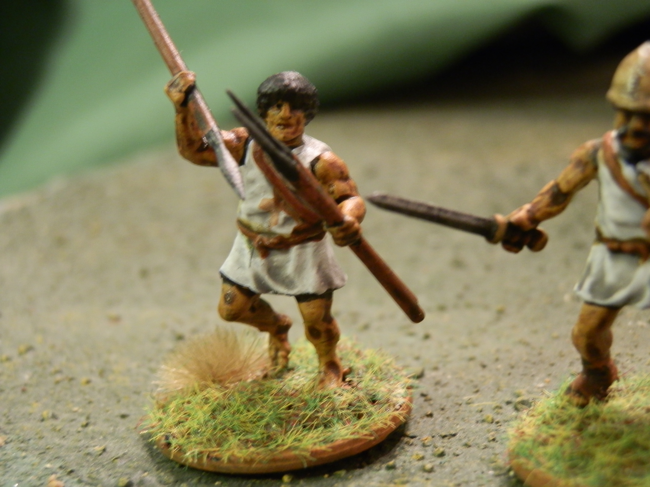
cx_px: 325
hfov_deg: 31.7
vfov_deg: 24.0
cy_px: 244
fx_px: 1145
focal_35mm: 61
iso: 250
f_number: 3.7
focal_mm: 10.99
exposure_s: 1/8
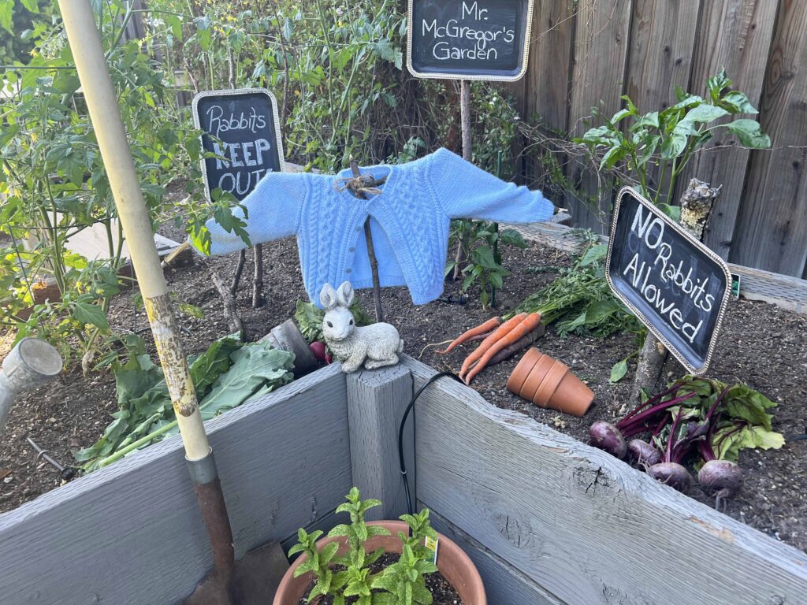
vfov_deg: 53.1
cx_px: 404
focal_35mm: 26
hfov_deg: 67.3
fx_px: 606
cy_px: 302
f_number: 1.5
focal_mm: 5.7
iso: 80
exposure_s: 1/121
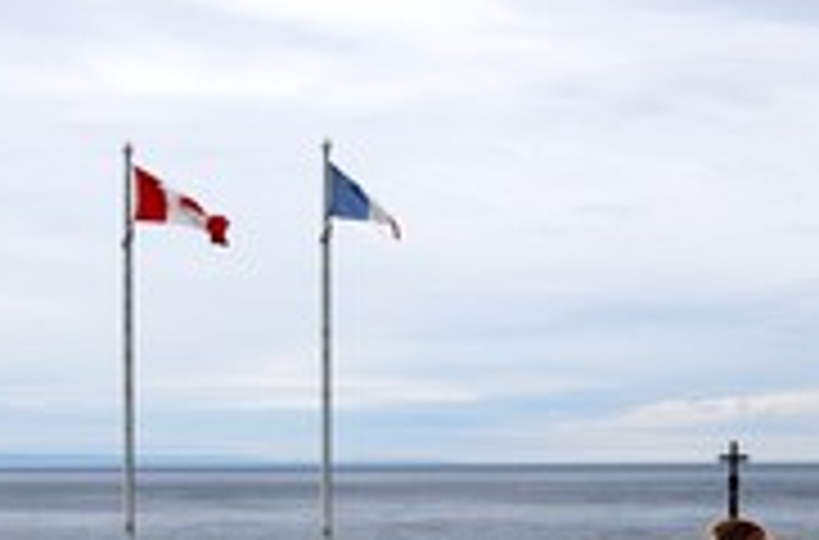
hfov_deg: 30.1
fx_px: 1496
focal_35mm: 66
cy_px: 443
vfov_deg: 20.2
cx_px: 621
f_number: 5.6
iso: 200
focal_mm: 20
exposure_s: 1/125
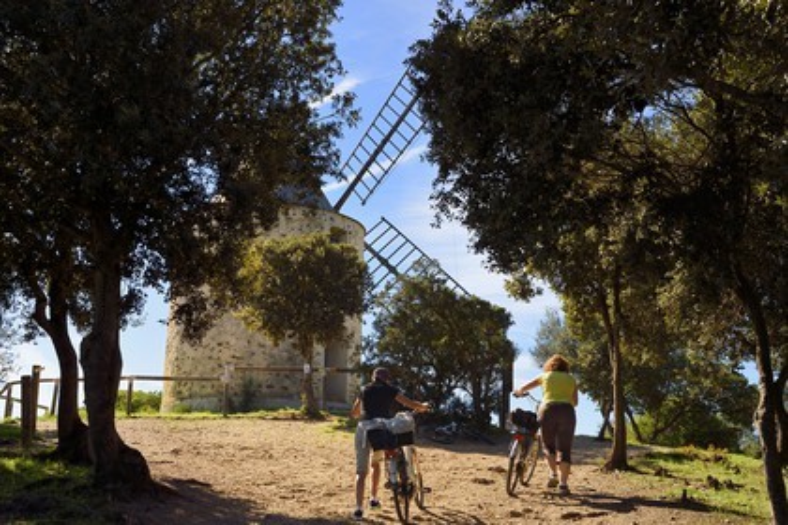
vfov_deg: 30.5
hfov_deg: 44.5
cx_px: 394
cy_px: 262
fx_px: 963
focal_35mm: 44
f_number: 10
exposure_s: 1/250
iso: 200
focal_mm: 44
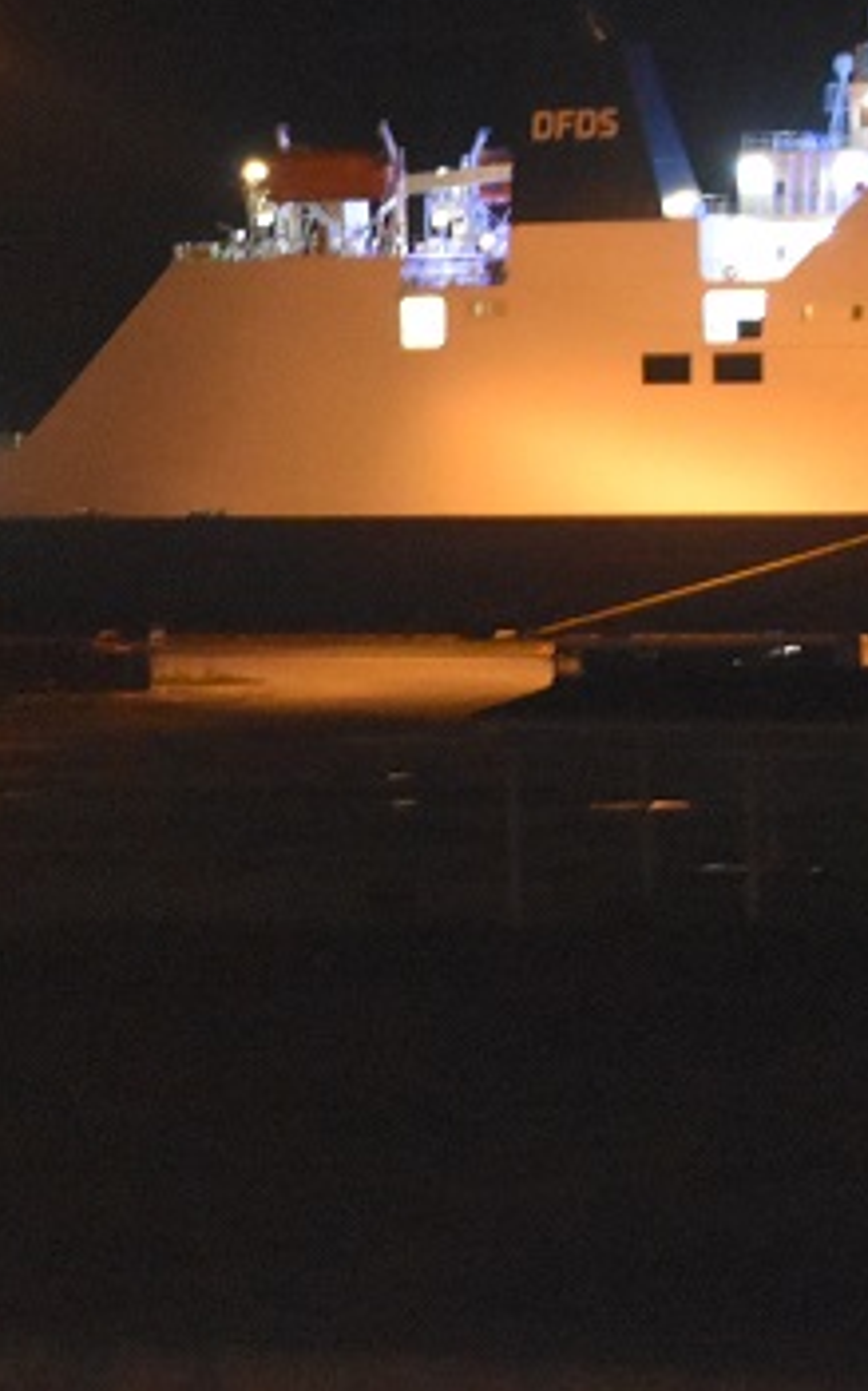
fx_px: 14381
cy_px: 273
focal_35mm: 379
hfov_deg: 3.5
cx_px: 20
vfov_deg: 5.5
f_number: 5.6
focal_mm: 85
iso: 6400
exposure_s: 1/15
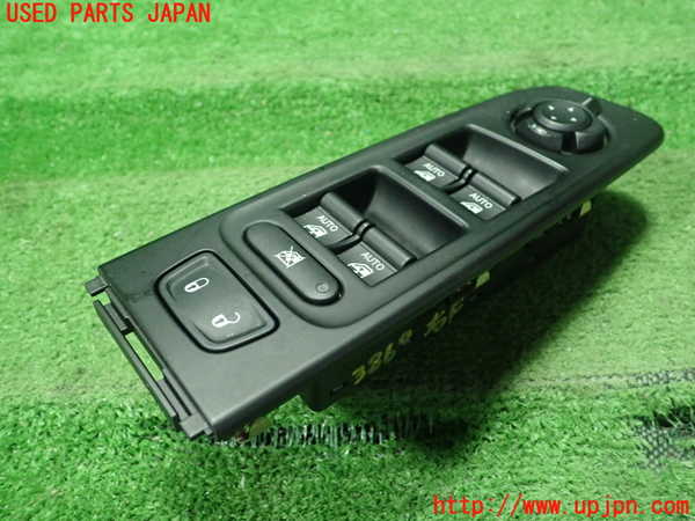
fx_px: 602
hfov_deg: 60.0
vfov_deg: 46.8
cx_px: 348
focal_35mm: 30
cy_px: 260
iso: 800
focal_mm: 5.5
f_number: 2.3
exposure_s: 1/125
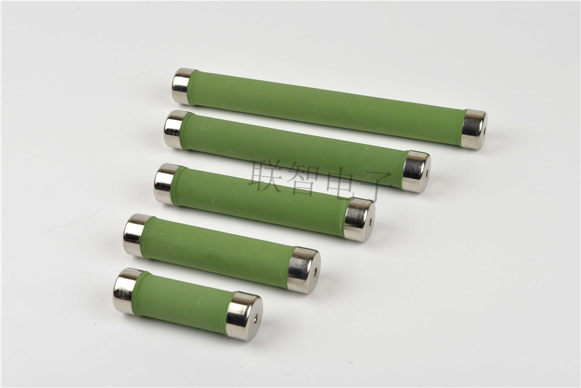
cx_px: 290
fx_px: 1130
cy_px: 194
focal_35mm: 70
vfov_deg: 19.5
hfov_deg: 28.8
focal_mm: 70
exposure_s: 1/125
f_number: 14
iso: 100
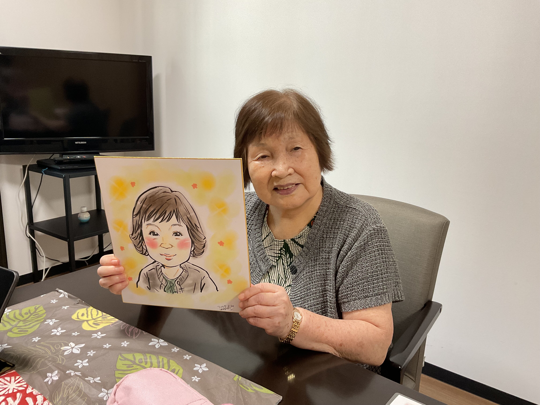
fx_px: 452
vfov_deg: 48.2
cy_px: 202
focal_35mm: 29
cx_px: 270
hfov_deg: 61.7
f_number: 1.8
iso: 80
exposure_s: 1/60
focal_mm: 3
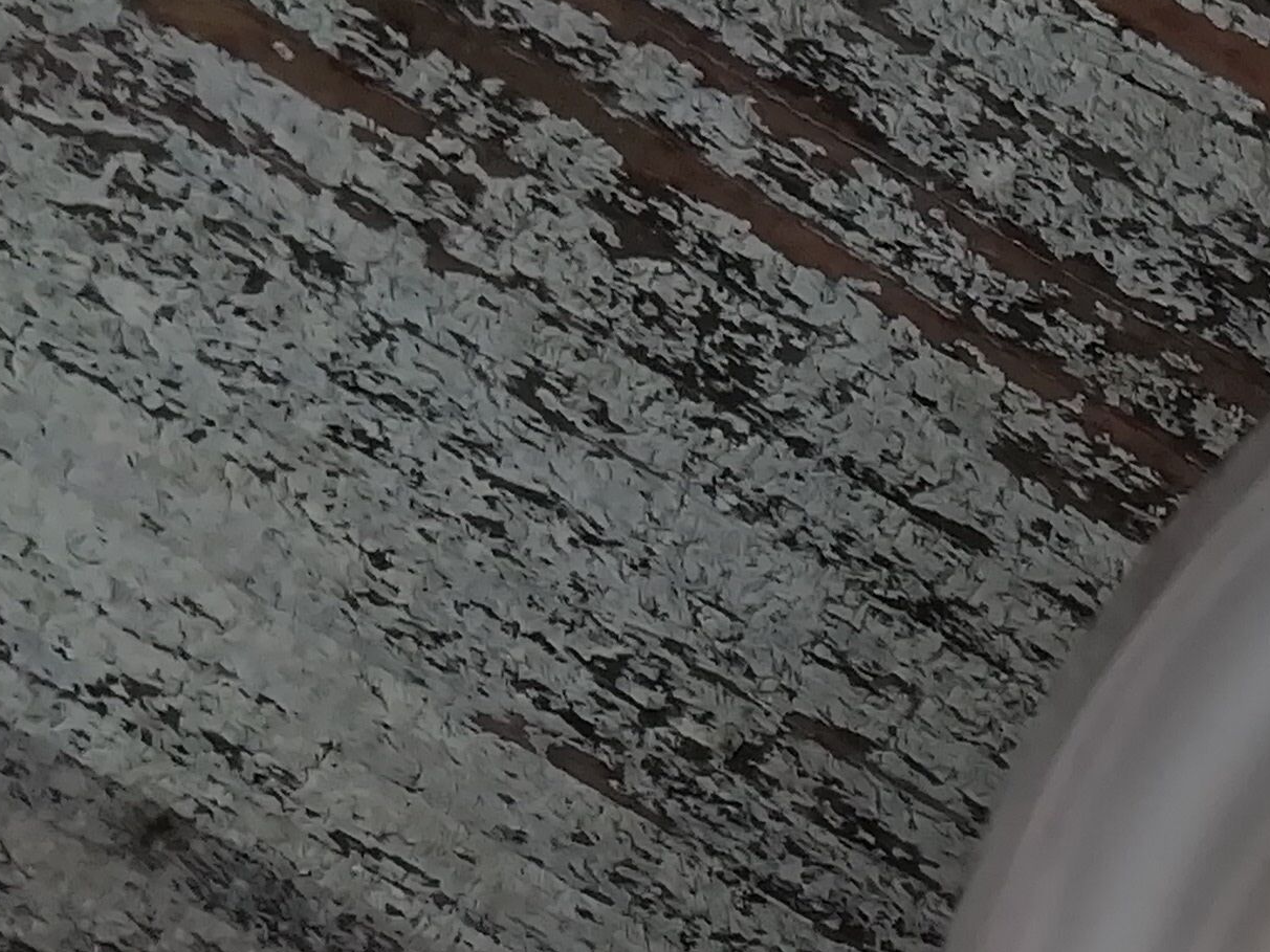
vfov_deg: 13.6
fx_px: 3779
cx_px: 2120
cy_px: 1374
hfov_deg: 16.6
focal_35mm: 103
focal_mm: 3.21
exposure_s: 1/100
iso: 64
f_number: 2.2
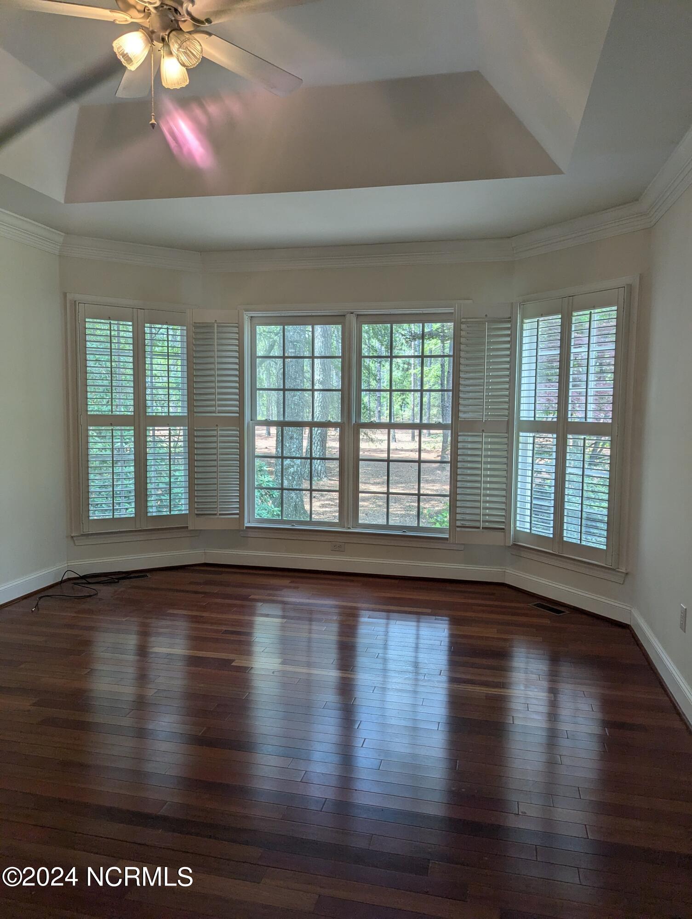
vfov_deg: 71.5
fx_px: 638
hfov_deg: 56.9
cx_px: 346
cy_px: 460
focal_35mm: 24
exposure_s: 1/120
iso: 71
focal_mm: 6.81
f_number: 1.85
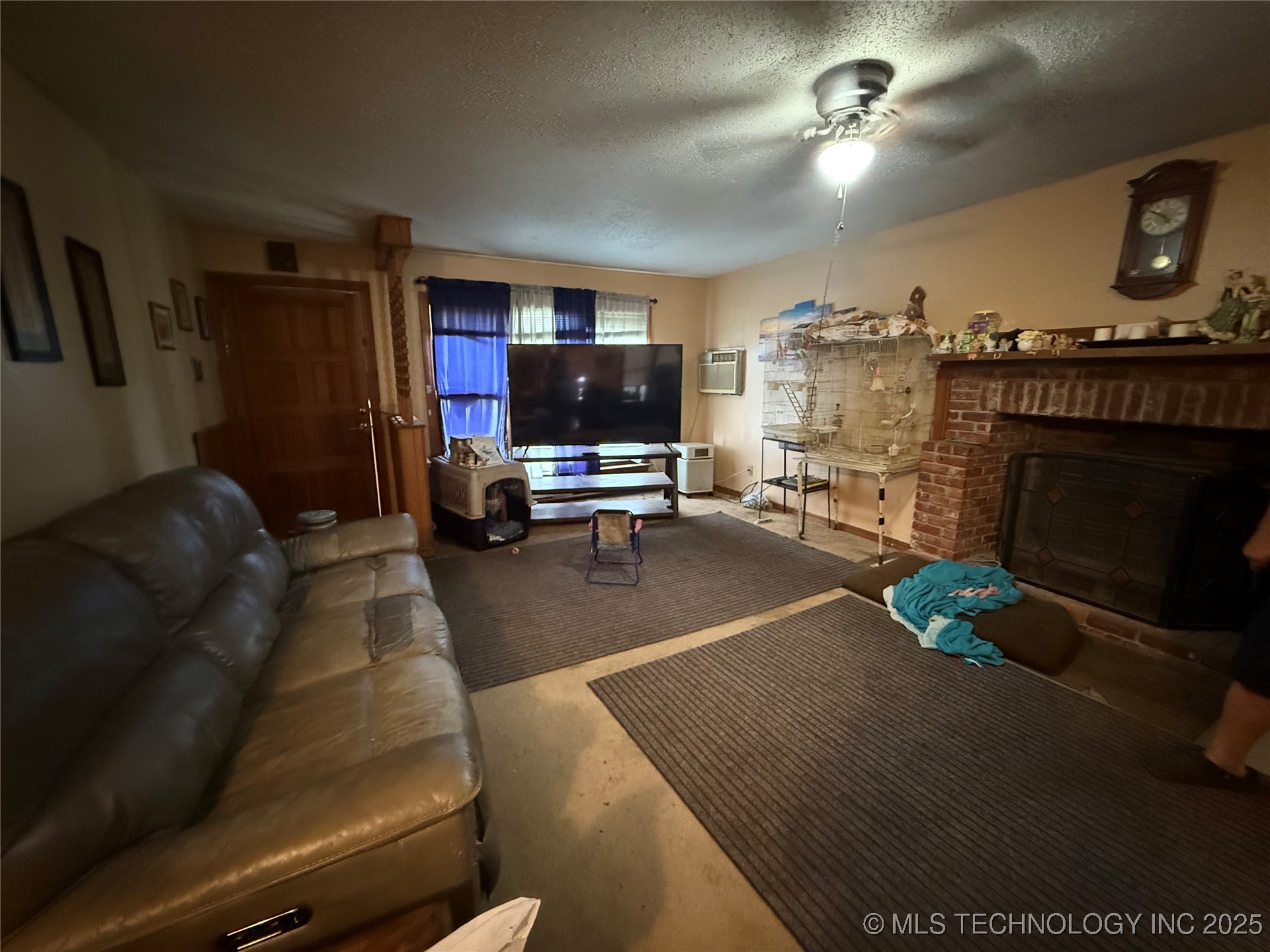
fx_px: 514
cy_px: 476
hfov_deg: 102.1
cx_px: 635
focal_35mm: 14
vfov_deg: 85.7
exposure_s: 1/40
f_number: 2.2
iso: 1600
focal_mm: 2.22
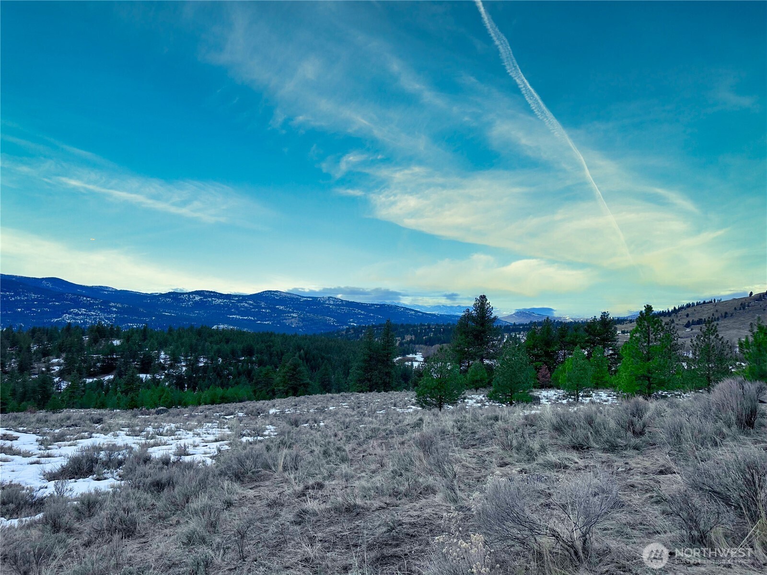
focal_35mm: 24
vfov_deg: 56.8
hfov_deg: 71.6
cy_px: 288
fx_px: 532
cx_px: 384
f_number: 1.8
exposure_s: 1/8197
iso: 80
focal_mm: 6.9
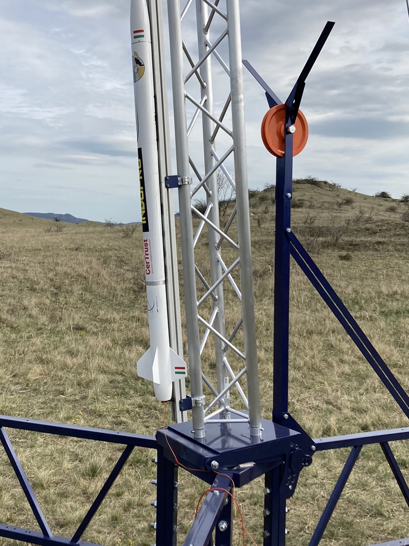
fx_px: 756
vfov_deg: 39.7
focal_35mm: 48
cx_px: 124
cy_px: 272
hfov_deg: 30.0
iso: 20
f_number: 1.8
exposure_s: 1/1919
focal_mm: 3.99
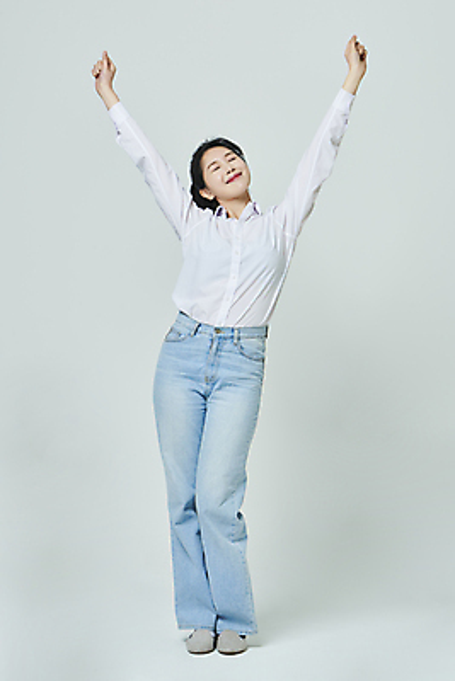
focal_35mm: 70
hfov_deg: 19.5
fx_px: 1326
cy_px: 340
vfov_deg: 28.8
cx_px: 228
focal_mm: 70
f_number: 11
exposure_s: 1/125
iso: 100
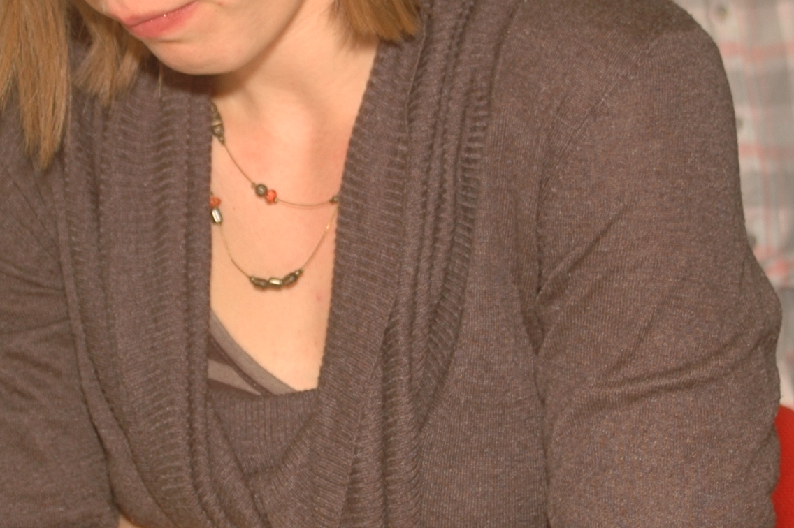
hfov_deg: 15.2
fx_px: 2976
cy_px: 249
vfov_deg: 10.1
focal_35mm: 135
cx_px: 359
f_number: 4.8
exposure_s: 1/60
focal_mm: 34
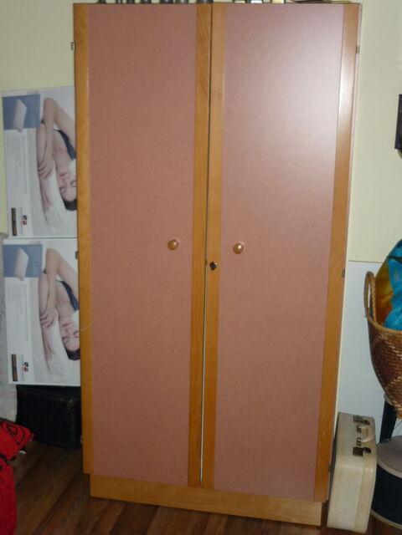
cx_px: 201
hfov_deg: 31.5
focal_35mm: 46
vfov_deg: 41.2
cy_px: 268
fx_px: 712
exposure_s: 1/30
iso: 160
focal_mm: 5.9
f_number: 2.9
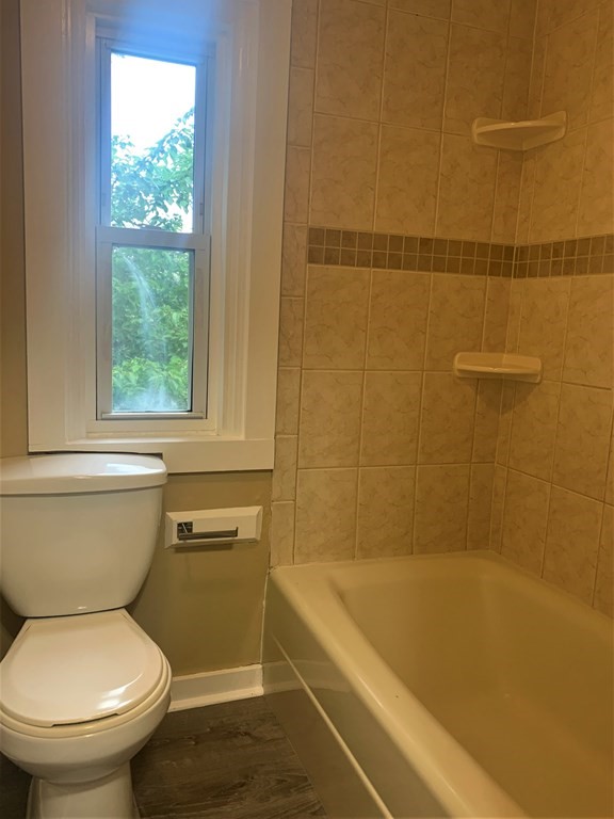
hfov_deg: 53.1
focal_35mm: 26
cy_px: 410
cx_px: 307
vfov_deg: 67.3
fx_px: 615
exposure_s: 1/70
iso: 100
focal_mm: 4.25
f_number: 1.8
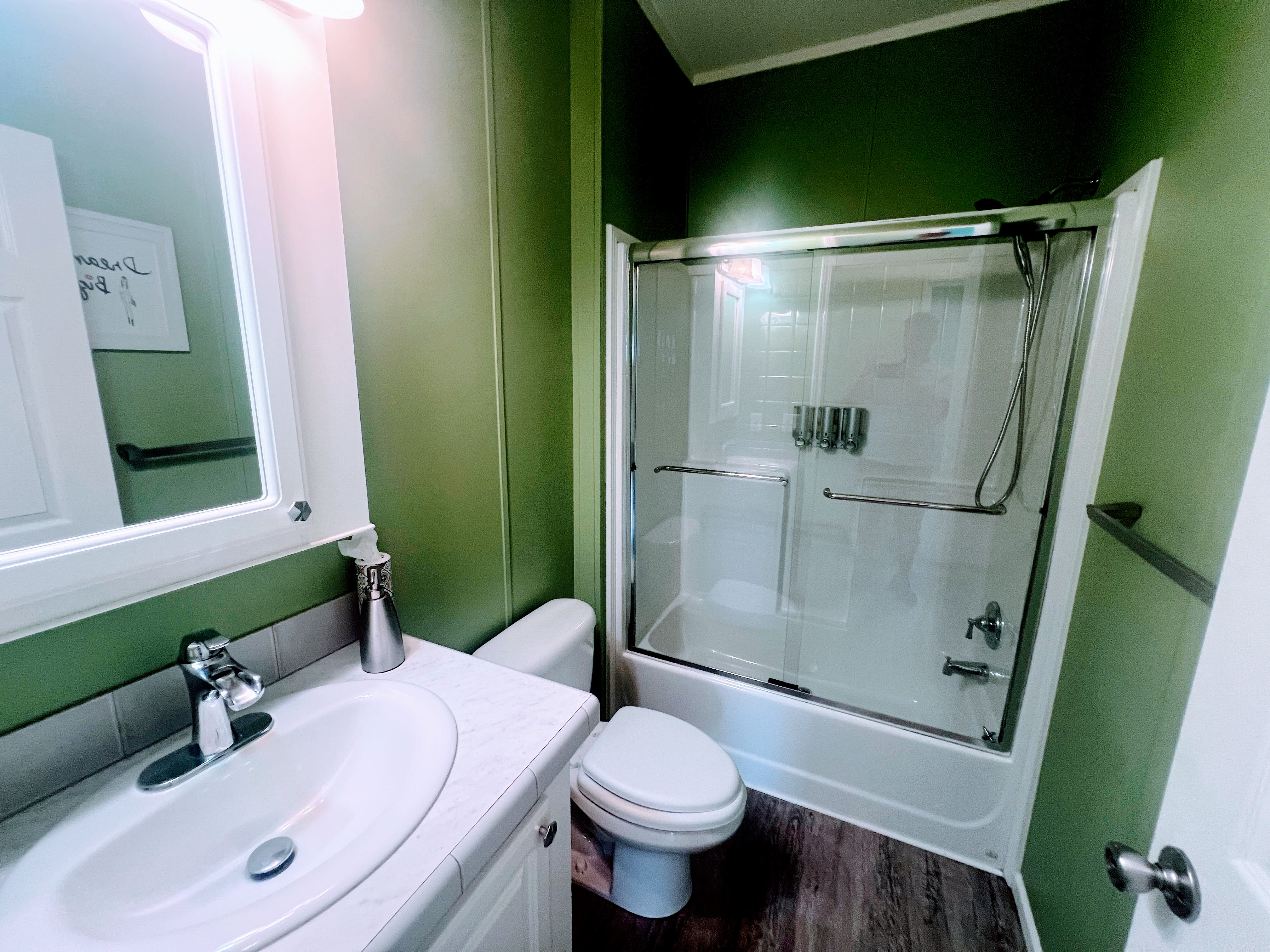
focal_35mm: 13
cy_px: 476
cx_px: 635
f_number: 1.8
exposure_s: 1/120
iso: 200
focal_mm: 1.57
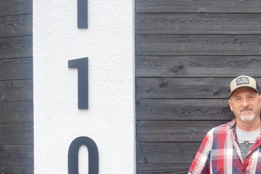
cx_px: 248
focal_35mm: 106
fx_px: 772
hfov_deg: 18.8
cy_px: 174
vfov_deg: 12.7
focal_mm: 25
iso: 100
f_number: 7.1
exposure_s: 1/80
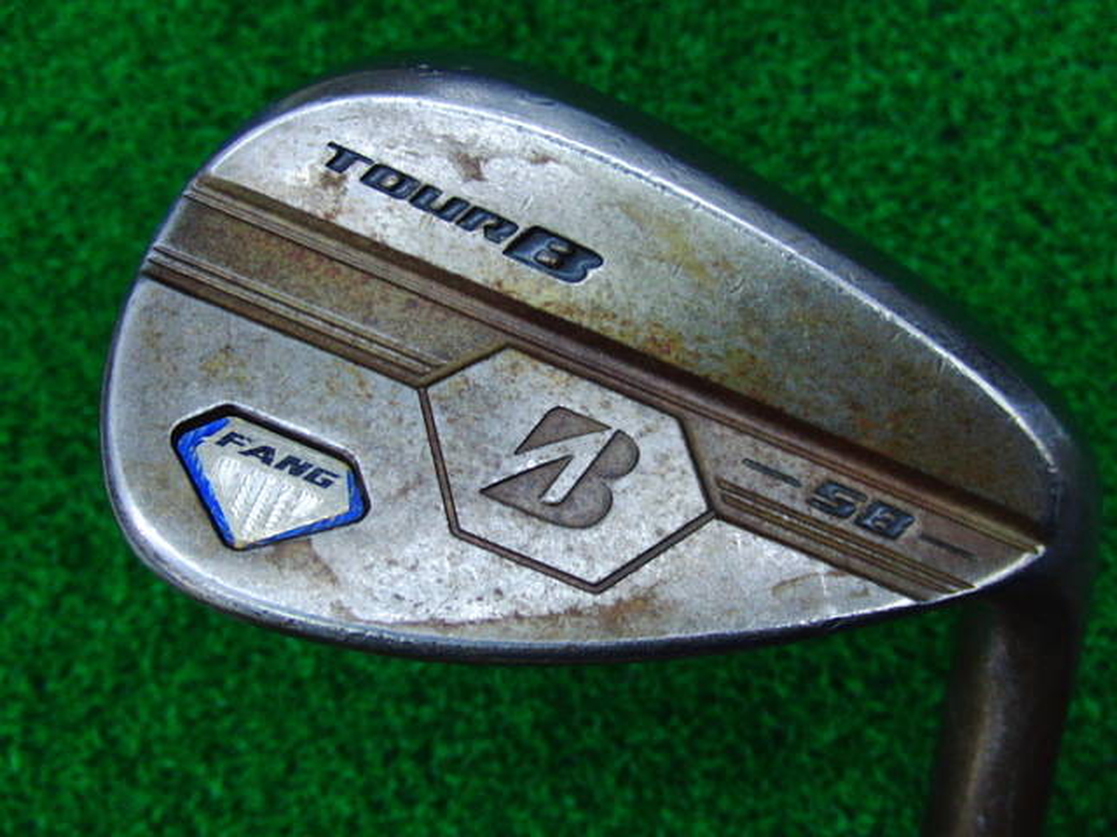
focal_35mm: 37
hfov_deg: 50.1
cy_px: 418
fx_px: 1194
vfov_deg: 38.7
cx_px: 558
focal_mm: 6.42
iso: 400
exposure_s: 1/60
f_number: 3.6
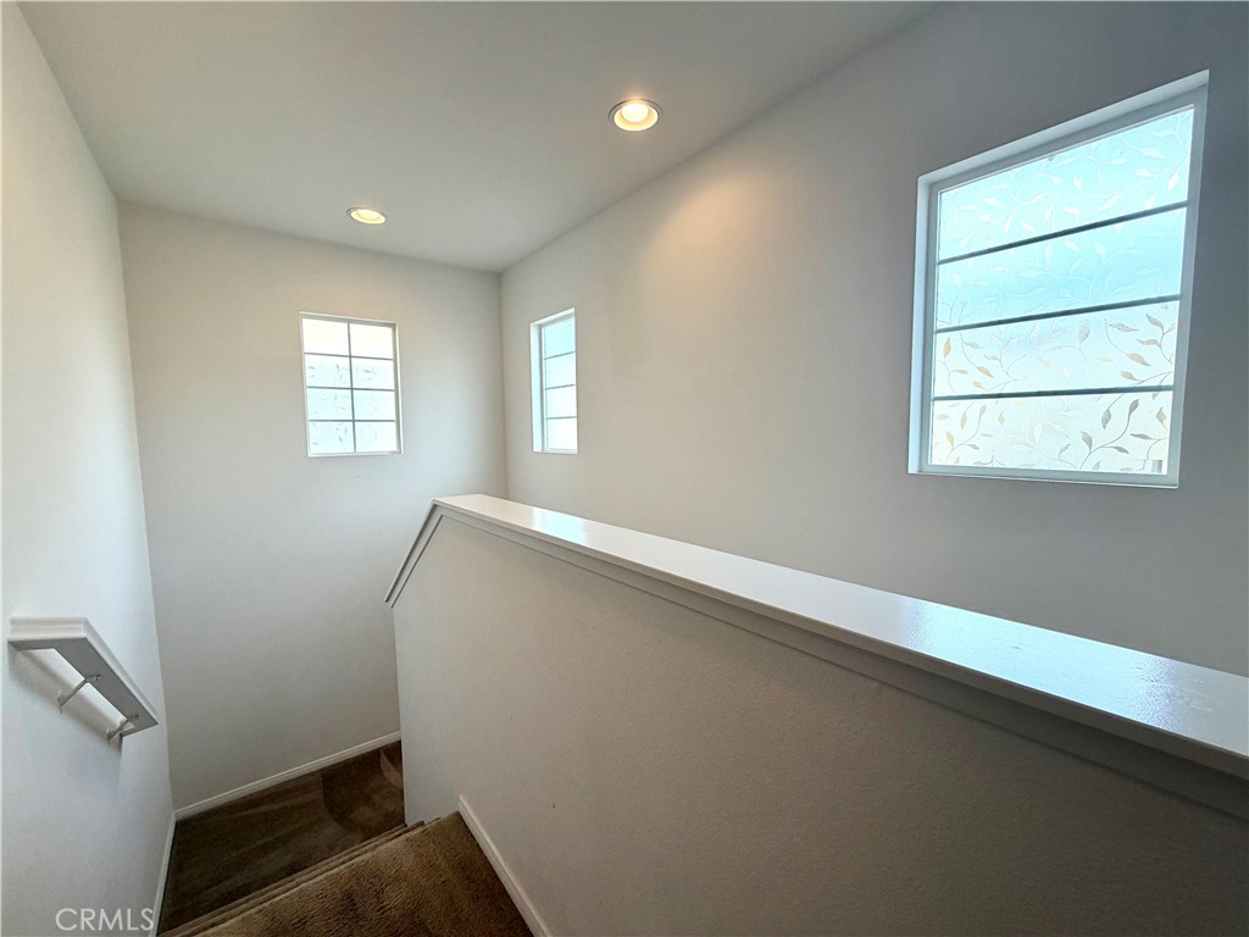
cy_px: 468
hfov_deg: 102.1
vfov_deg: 85.7
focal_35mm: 14
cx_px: 624
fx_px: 505
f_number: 2.2
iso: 50
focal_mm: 2.22
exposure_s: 1/120
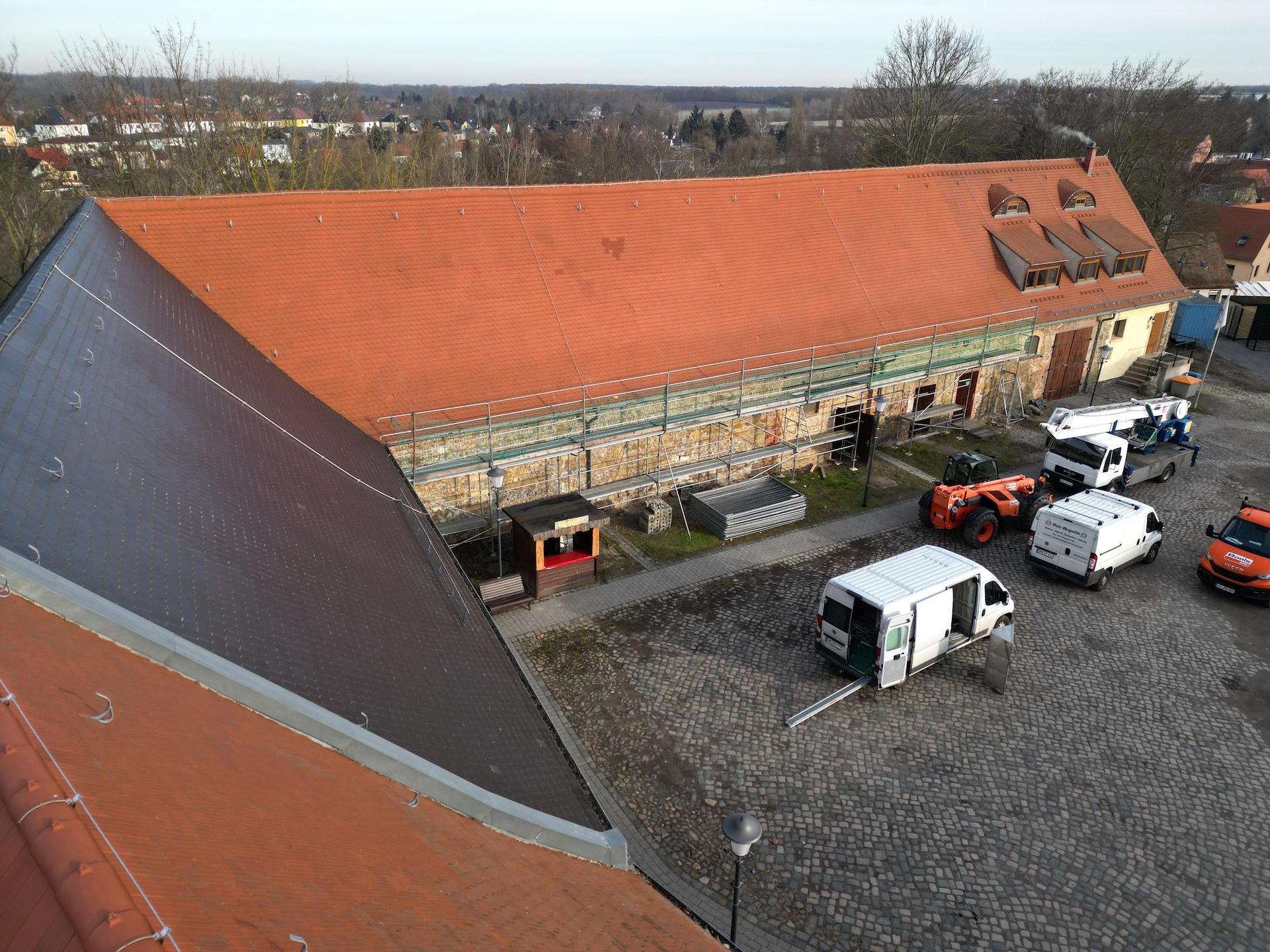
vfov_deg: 56.8
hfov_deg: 71.6
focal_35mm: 24
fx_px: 881
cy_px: 476
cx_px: 635
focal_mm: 6.72
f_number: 1.7
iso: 100
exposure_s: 1/60
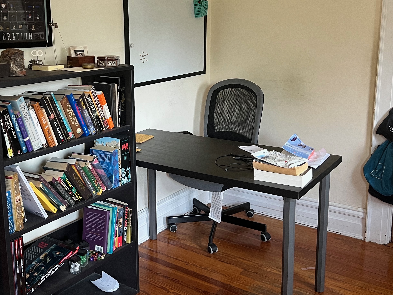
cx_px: 147
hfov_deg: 43.5
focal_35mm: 43
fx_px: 488
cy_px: 123
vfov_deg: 33.5
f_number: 1.5
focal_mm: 5.7
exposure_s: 1/60
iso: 200
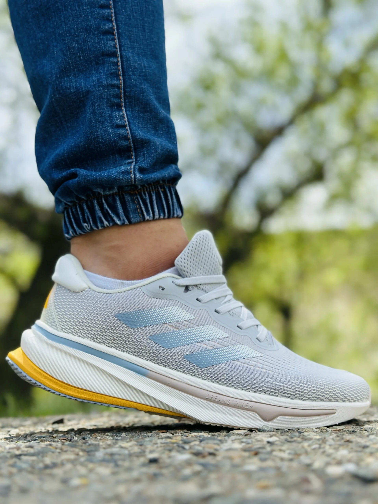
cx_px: 189
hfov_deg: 30.3
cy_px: 252
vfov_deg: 39.7
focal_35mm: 48
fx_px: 699
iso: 100
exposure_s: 1/2028
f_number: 1.78
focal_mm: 6.86
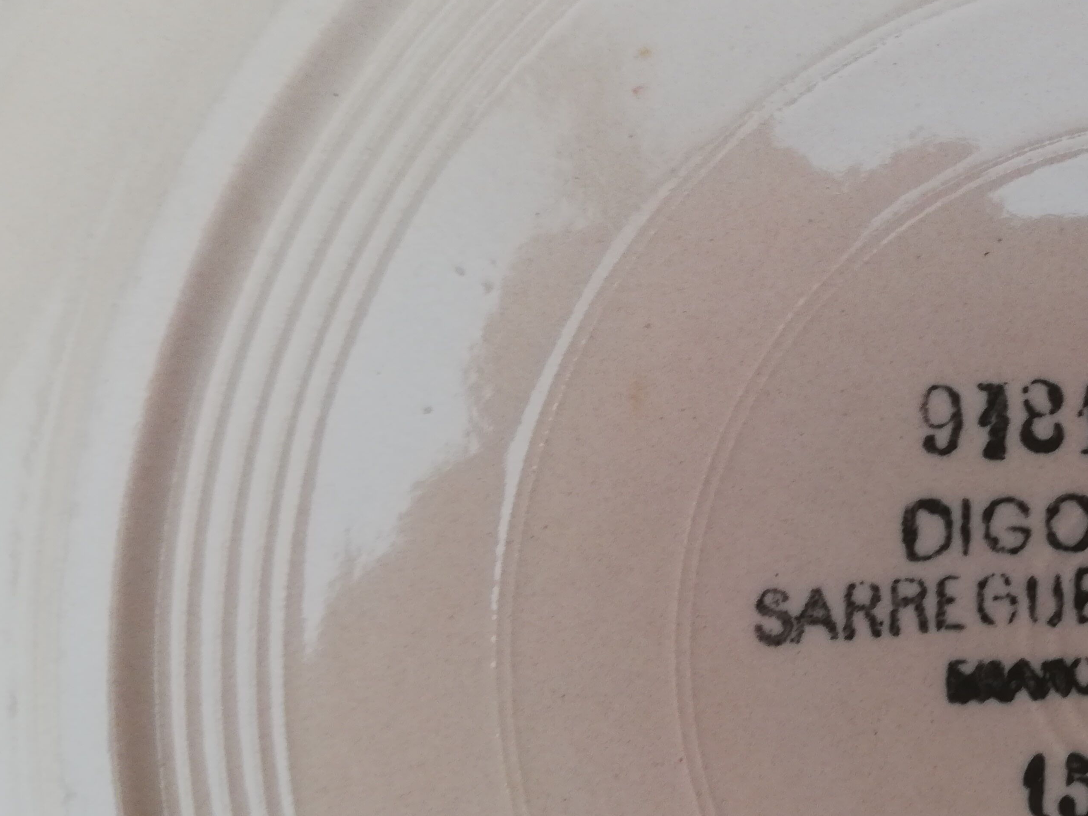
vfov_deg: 29.6
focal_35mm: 49
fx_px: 1540
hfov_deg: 36.5
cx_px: 979
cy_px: 456
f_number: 2.2
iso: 80
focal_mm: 3.81
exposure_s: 1/50
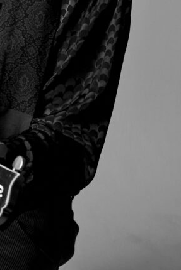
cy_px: -45
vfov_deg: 19.3
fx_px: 754
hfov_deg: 13.3
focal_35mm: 100
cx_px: -33
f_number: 5.6
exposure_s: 1/200
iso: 400
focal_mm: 42
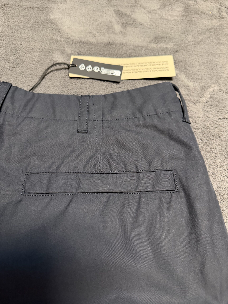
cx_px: 114
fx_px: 211
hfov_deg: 56.8
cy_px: 152
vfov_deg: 71.6
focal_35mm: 24
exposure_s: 1/33
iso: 640
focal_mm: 6.76
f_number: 1.78
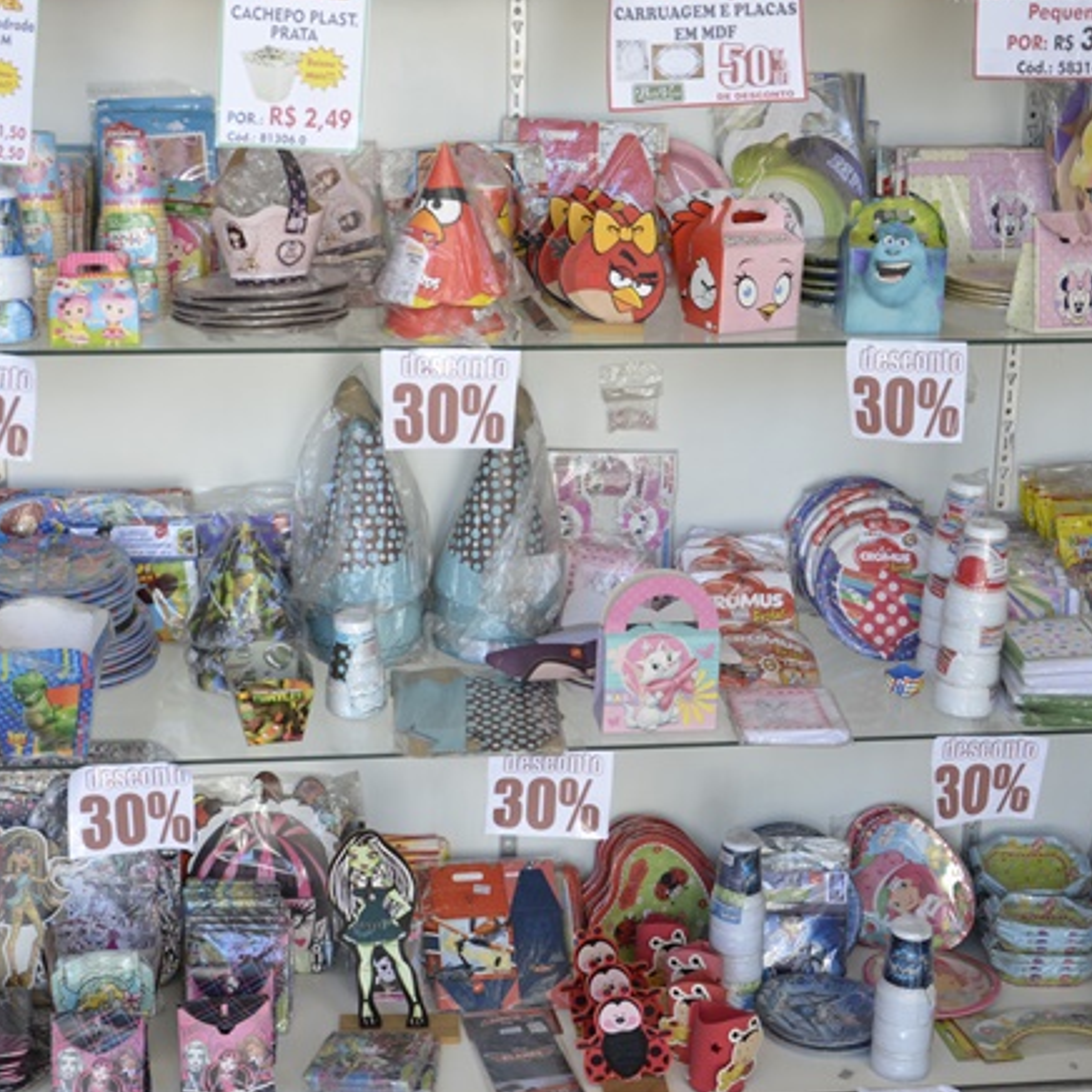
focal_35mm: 49
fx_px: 1749
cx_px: 438
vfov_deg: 34.7
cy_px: 549
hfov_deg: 34.6
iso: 400
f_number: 5
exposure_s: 1/100
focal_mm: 24
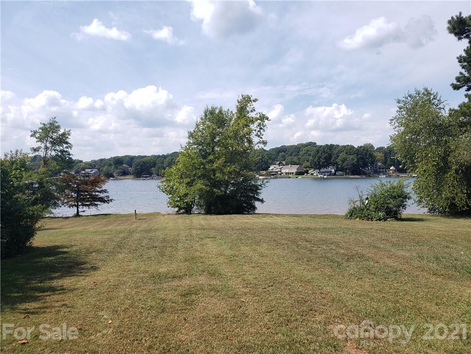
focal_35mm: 26
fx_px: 354
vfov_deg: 53.1
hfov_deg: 67.3
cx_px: 236
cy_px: 177
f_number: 2.4
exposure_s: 1/1266
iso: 50
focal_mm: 4.3
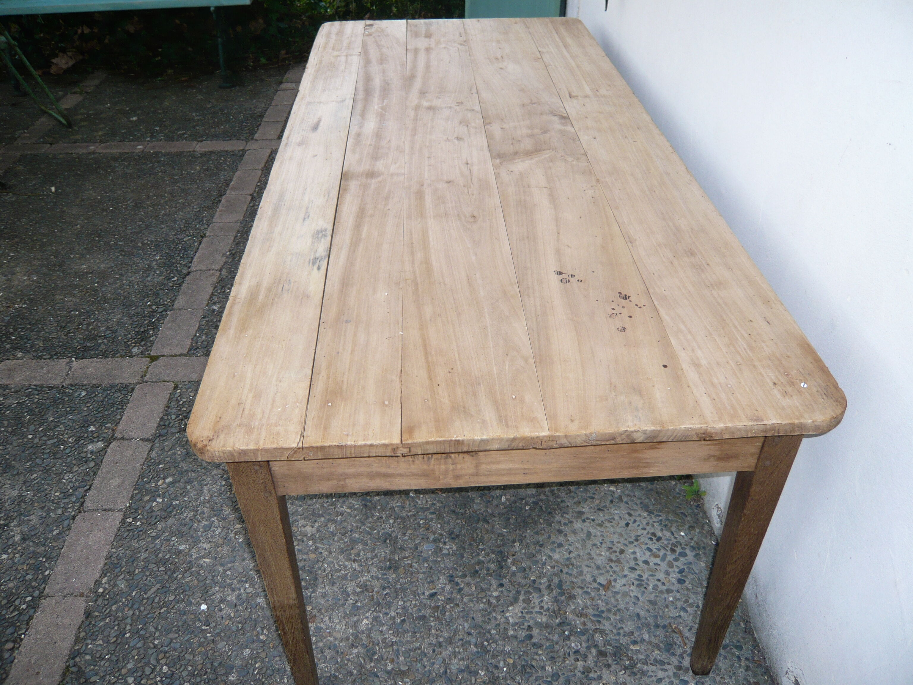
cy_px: 342
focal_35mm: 28
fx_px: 739
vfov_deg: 49.7
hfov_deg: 63.4
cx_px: 456
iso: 100
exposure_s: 1/160
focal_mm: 4.6
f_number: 2.8
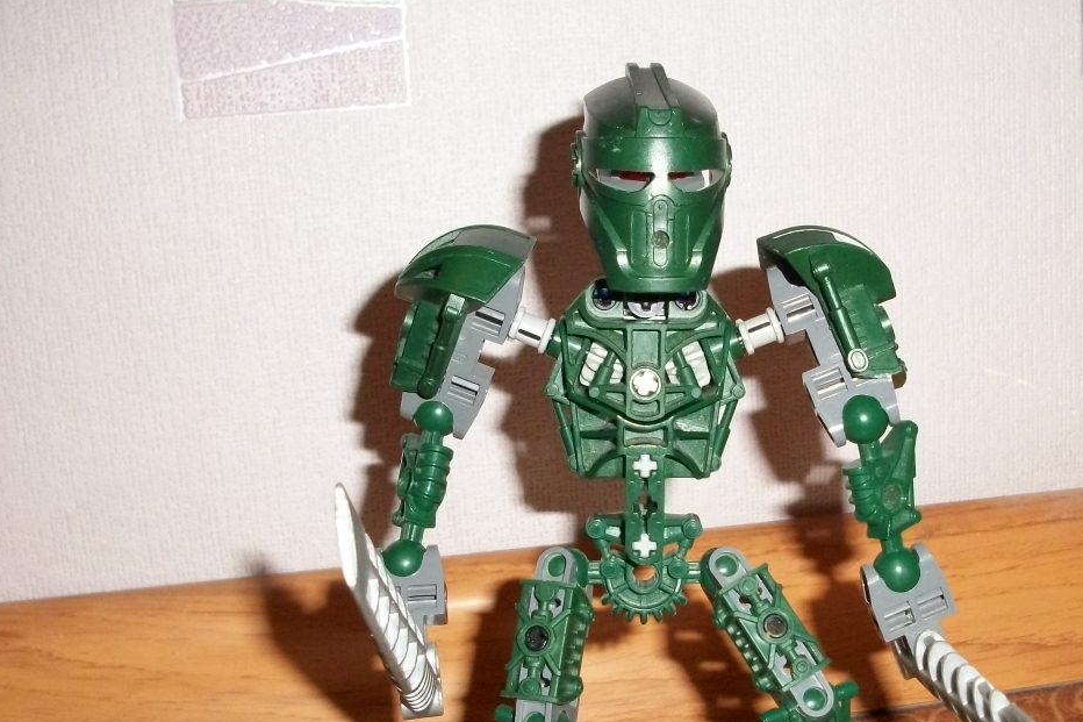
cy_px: 532
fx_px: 1504
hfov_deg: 39.3
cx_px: 681
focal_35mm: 50
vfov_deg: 26.7
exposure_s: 1/125
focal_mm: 6.3
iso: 250
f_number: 3.1
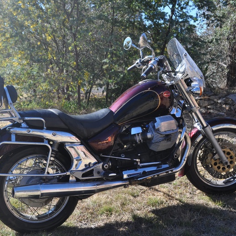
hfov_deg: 36.0
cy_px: 120
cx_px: 98
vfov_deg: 36.1
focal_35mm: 47
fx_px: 363
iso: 200
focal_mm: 24
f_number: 8
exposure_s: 1/250
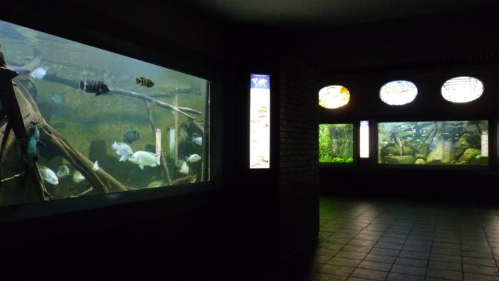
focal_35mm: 30
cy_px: 138
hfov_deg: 64.3
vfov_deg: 38.9
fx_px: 397
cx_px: 251
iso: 800
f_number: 2.8
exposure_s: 1/13
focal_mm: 4.8
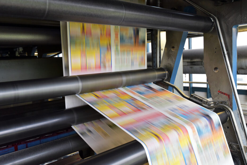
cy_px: 82
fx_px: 240
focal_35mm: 35
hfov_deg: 54.4
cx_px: 124
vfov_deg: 37.9
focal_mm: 35
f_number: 5.6
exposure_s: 1/160
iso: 3200
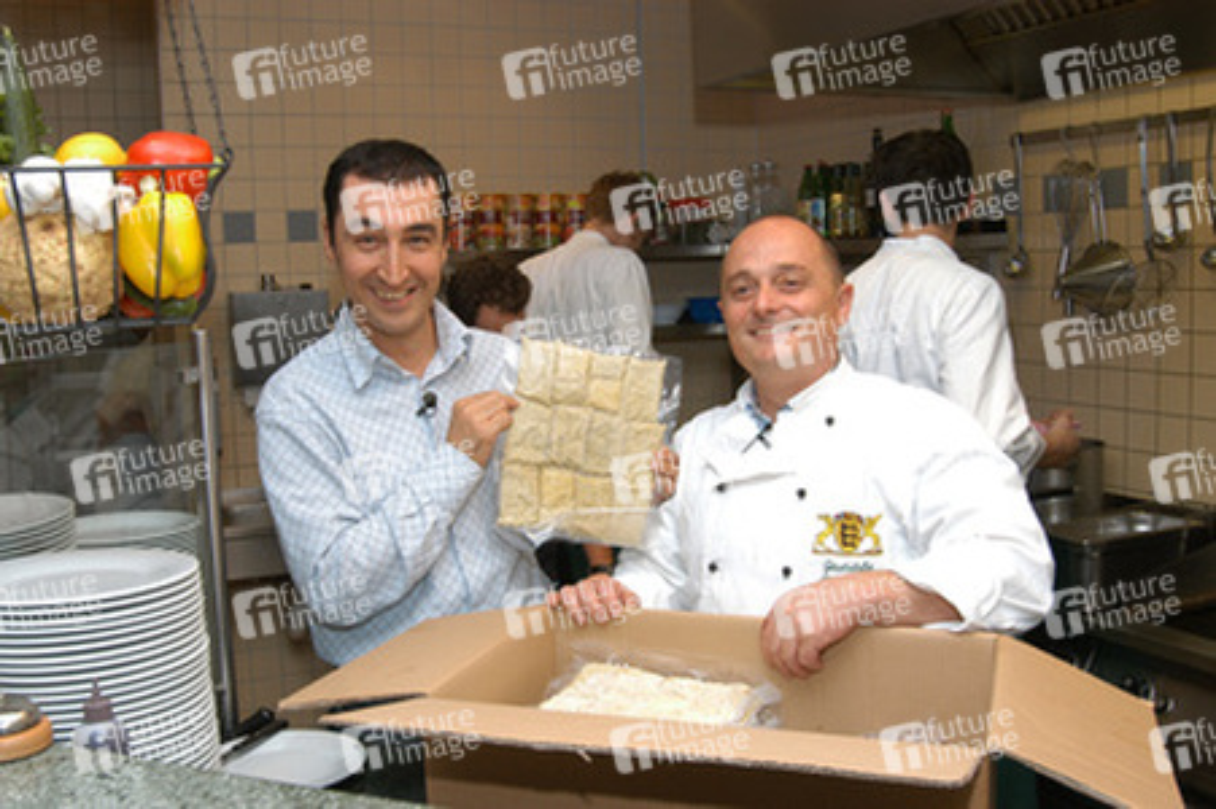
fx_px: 1215
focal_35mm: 36
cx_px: 608
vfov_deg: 36.8
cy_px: 404
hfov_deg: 53.2
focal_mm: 24
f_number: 5.6
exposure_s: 1/60
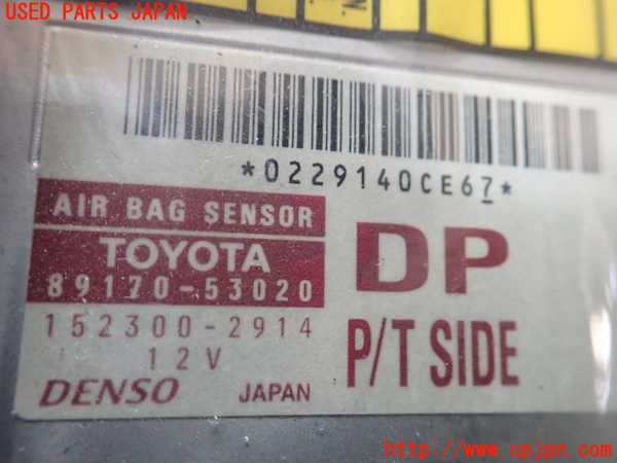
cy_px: 232
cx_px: 308
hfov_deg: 60.0
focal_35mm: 30
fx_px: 535
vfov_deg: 46.8
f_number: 2.3
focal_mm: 5.5
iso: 800
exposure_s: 1/125
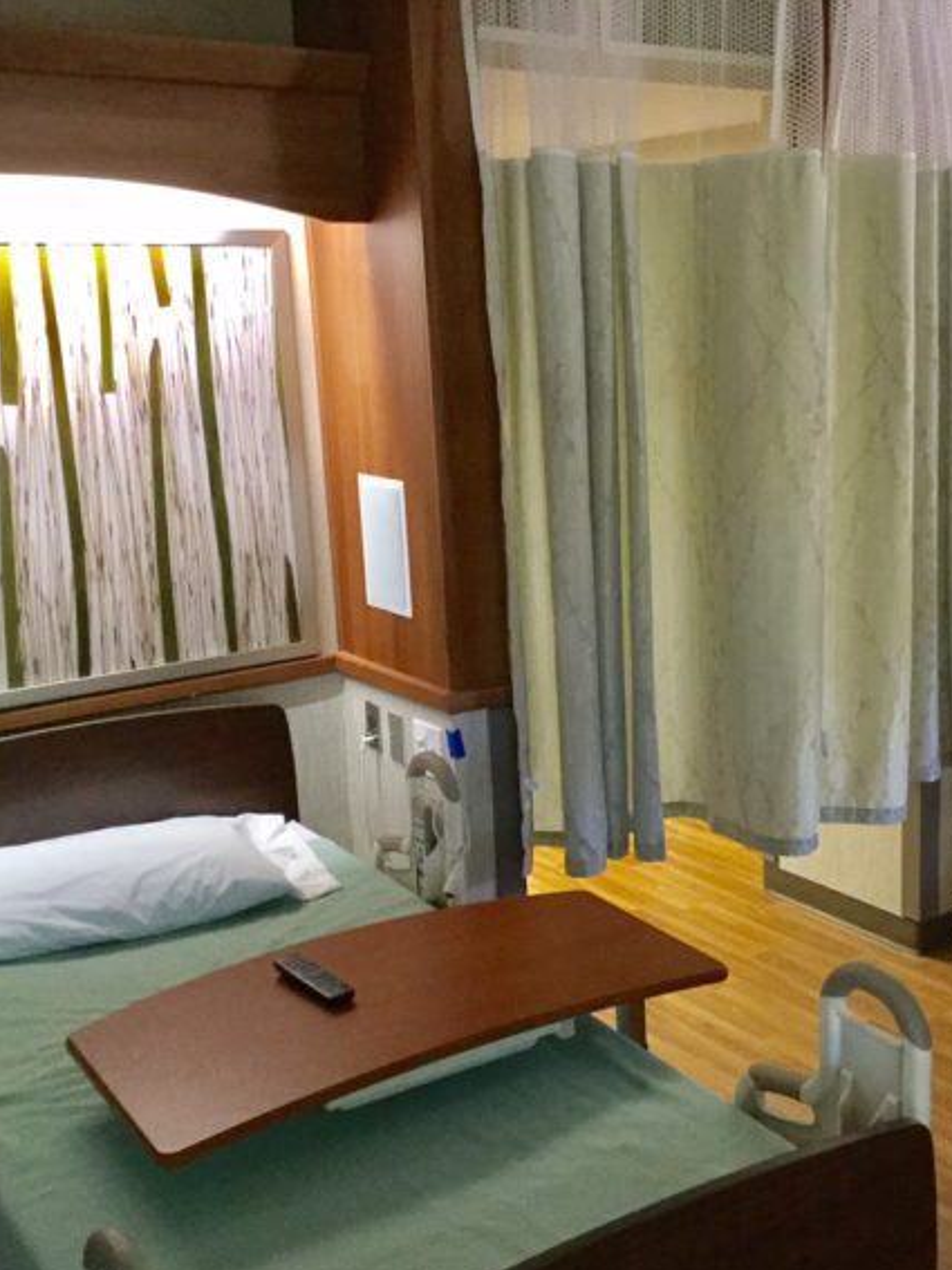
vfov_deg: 44.8
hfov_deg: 34.0
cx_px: 643
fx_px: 1541
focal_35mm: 42
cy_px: 638
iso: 160
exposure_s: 1/30
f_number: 2.4
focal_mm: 3.3
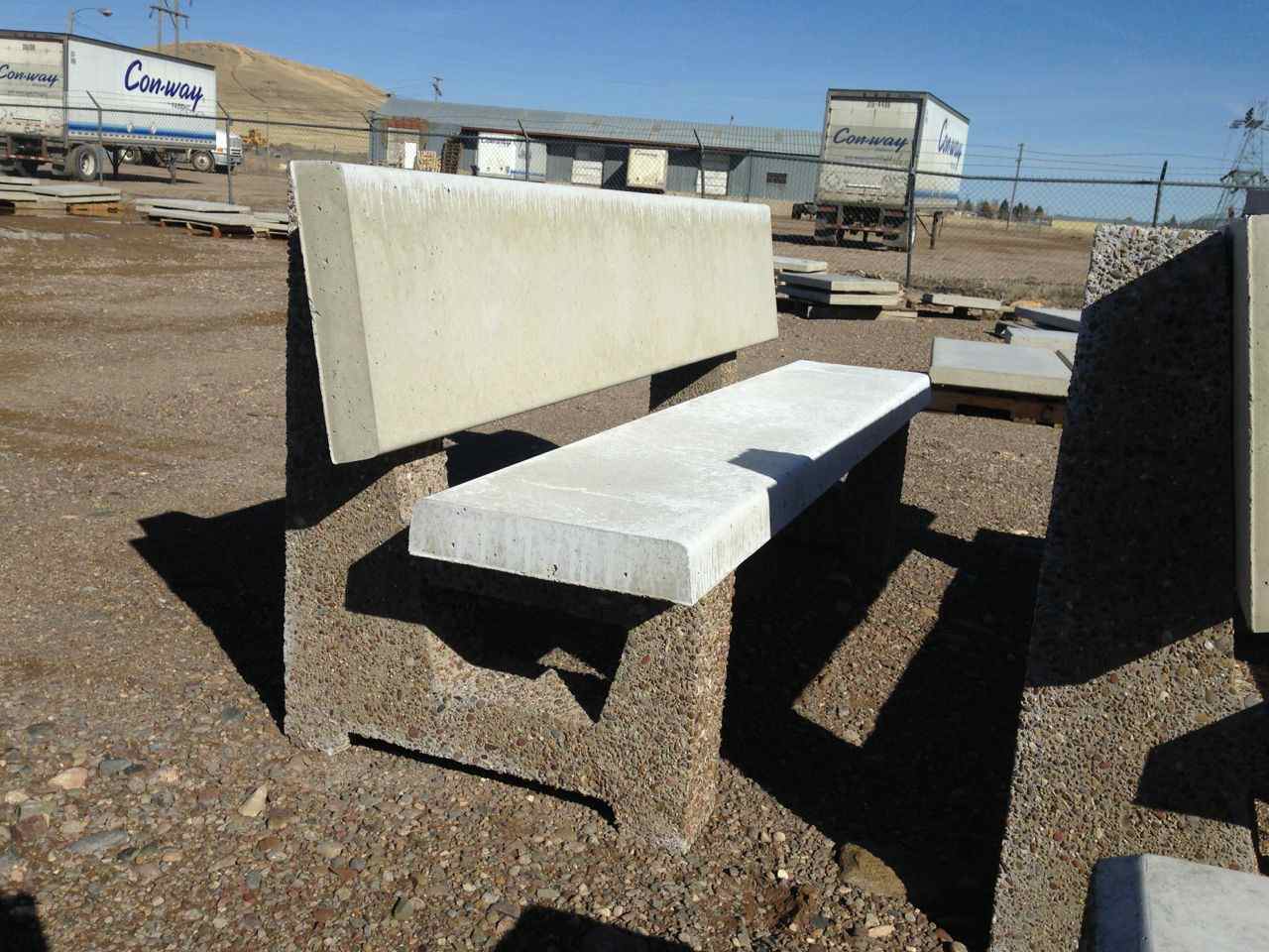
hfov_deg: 55.4
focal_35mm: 33
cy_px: 476
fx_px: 1210
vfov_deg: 42.9
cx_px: 634
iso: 50
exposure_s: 1/3195
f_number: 2.4
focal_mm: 4.12
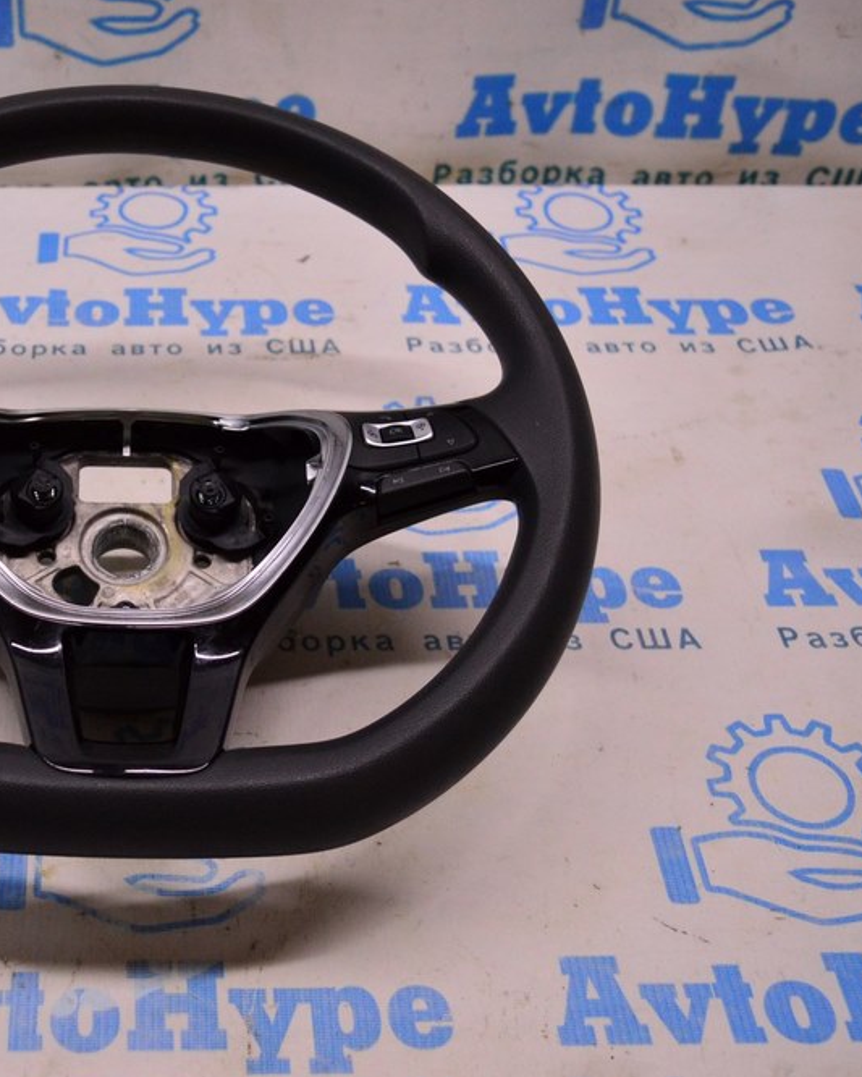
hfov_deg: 29.4
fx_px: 1585
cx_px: 123
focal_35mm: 50
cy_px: 541
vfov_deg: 37.5
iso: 1600
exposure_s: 1/400
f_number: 4
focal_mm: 23
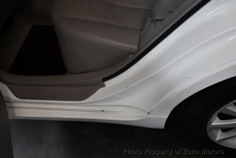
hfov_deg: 53.1
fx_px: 236
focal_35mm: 36
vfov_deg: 36.9
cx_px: 118
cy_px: 79
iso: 560
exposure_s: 1/250
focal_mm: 18
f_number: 3.5
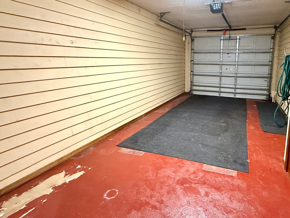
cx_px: 183
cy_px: 88
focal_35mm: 21
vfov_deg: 62.9
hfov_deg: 77.4
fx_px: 176
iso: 800
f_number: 2.2
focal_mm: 2.22
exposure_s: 1/60
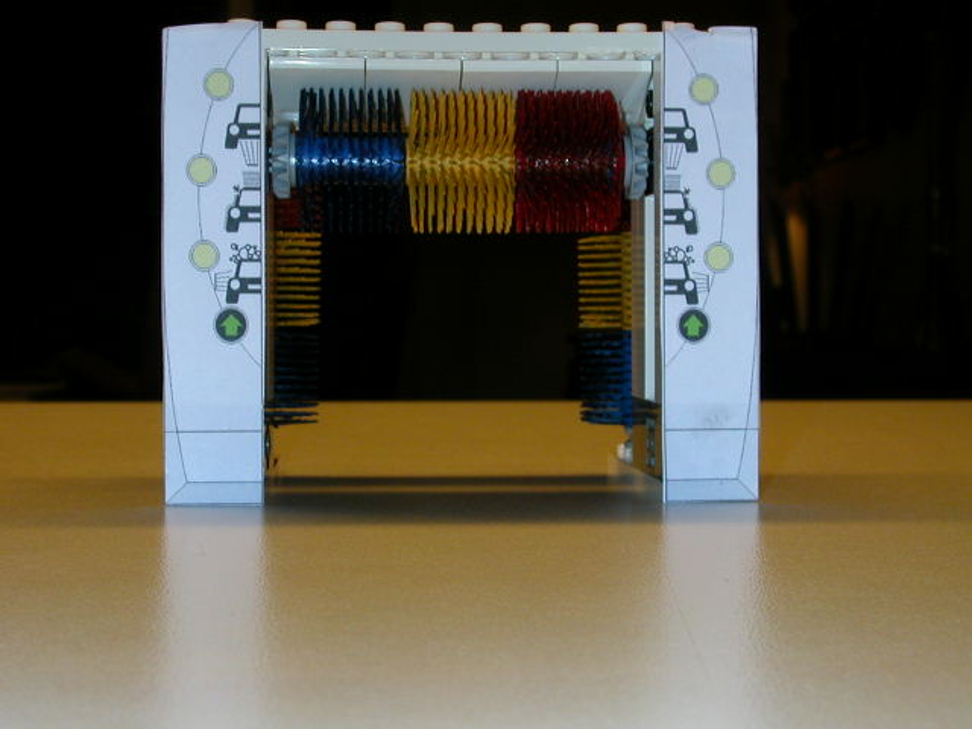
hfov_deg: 30.3
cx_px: 486
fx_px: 1797
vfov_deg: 22.9
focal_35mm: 64
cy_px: 364
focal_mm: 9.7
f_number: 5.9
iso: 100
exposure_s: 1/30
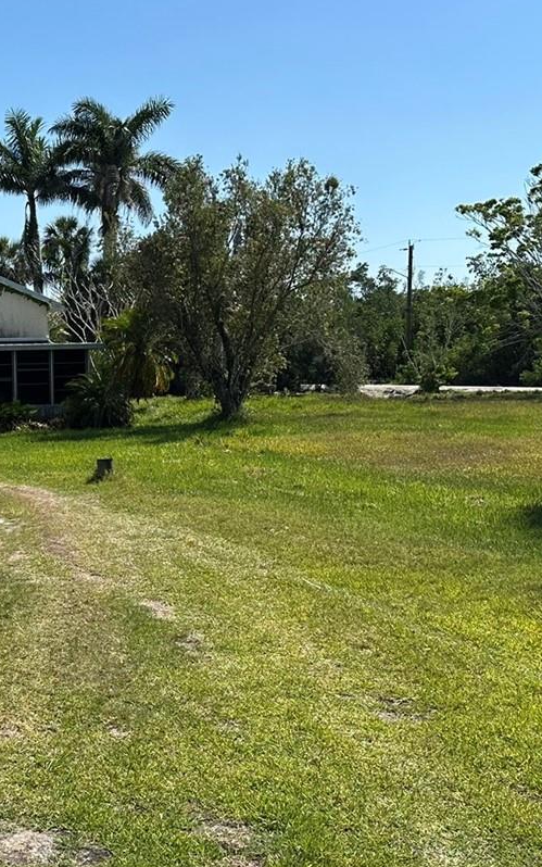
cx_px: -56
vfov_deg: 39.6
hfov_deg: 23.7
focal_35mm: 51
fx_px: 1205
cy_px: 451
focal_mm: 6.86
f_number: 1.78
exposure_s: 1/5000
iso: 80
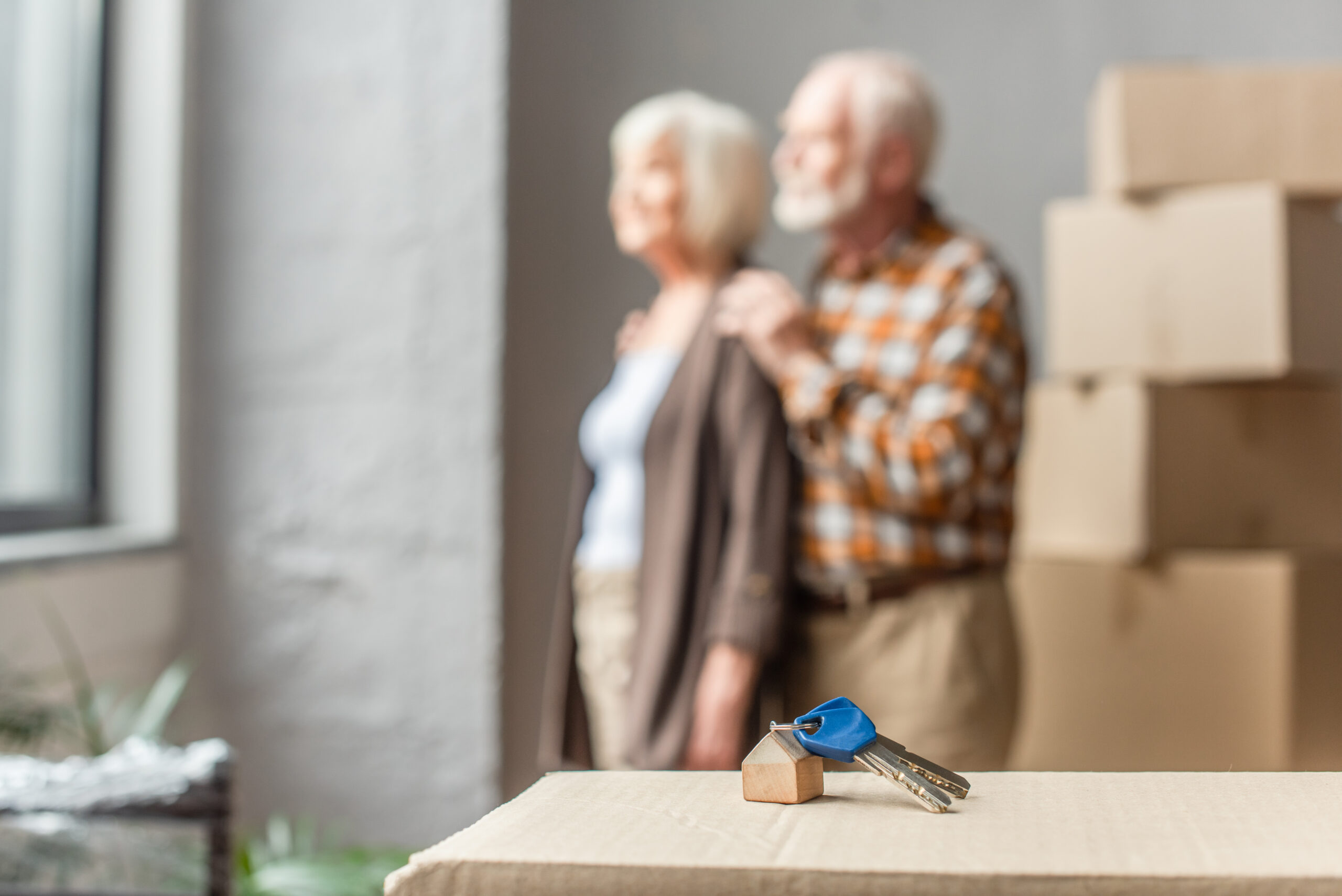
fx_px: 1865
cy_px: 448
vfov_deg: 27.0
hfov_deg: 39.6
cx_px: 671
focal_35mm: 50
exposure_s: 1/160
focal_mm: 50
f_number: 4
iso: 400
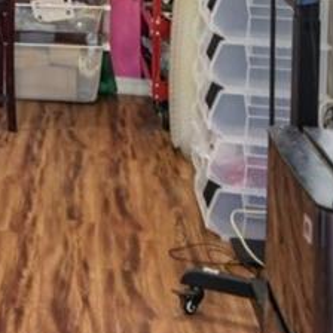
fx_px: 1056
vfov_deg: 16.4
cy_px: -161
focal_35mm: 97
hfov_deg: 15.9
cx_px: -220
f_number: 8
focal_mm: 16
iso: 400
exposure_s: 1/25
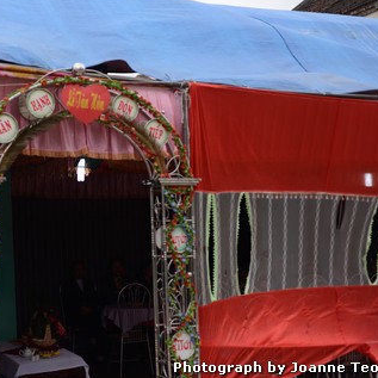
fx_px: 828
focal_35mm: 67
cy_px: 181
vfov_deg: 25.7
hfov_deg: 25.4
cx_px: 91
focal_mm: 50
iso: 100
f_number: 2.5
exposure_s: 1/1250
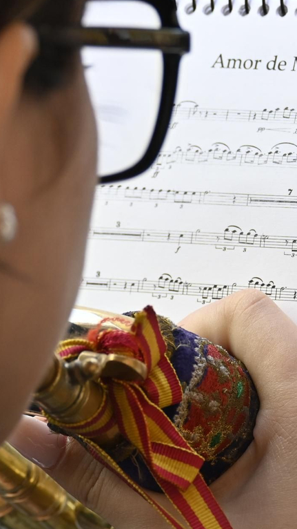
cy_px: 233
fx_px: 5053
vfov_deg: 6.0
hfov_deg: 3.4
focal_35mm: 361
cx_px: 217
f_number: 5
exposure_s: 1/320
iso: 400
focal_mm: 110
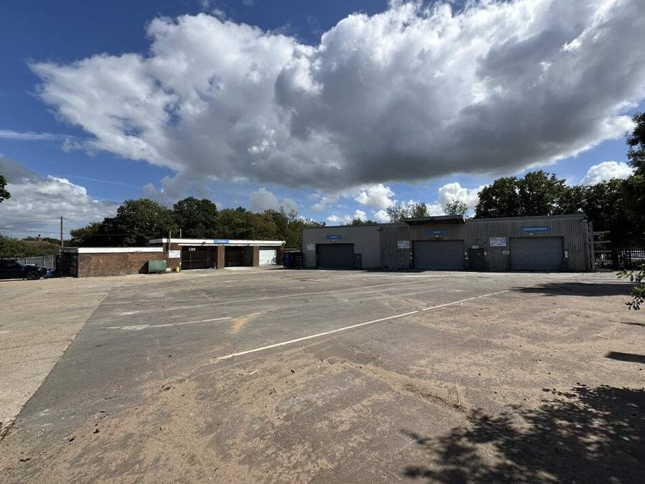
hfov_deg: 98.2
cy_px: 230
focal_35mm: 15
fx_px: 279
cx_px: 325
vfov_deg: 81.7
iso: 50
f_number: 2.2
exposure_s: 1/2506
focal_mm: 2.22
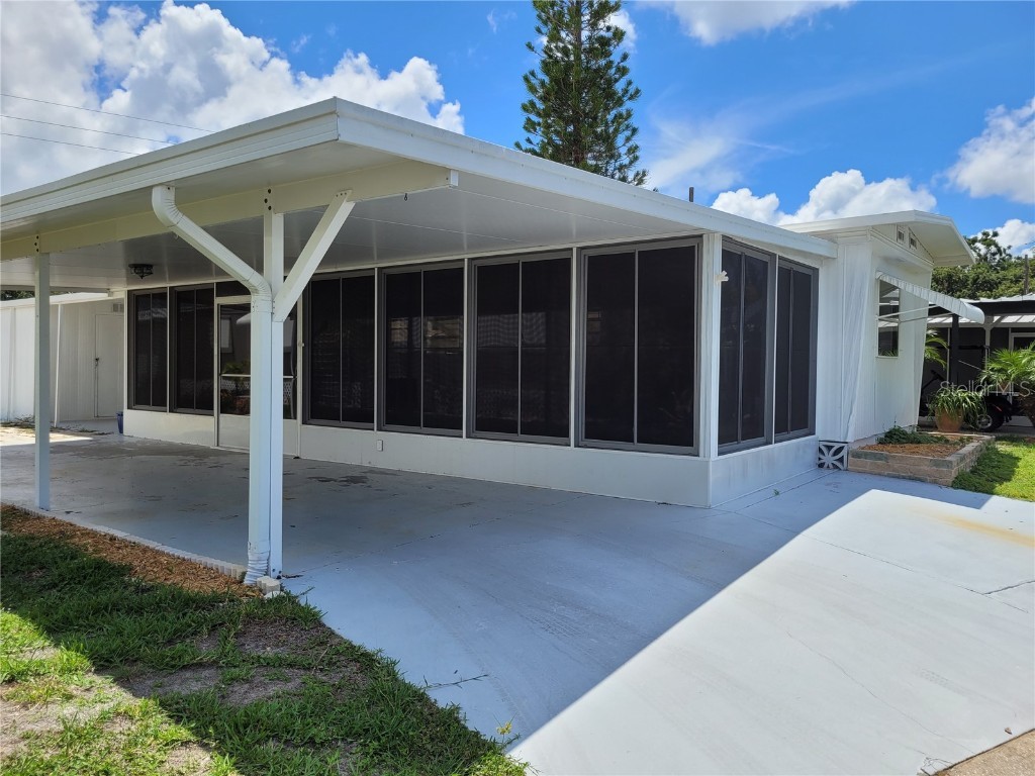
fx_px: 777
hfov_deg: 67.3
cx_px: 518
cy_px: 388
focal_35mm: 26
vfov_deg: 53.1
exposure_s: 1/2417
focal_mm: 5.4
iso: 40
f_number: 1.8
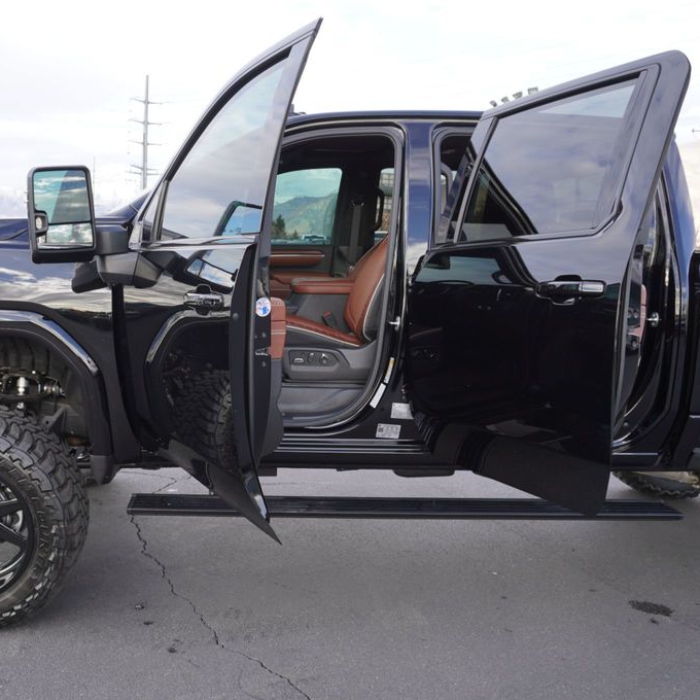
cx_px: 234
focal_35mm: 33
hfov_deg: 49.4
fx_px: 747
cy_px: 350
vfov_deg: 50.2
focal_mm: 17
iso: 100
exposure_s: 1/100
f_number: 5
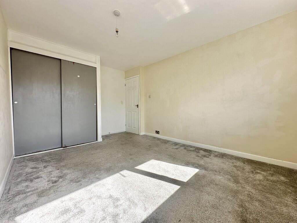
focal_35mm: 14
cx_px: 148
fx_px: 120
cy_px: 112
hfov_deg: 102.1
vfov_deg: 85.7
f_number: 2.2
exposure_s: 1/430
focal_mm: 2.22
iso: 40
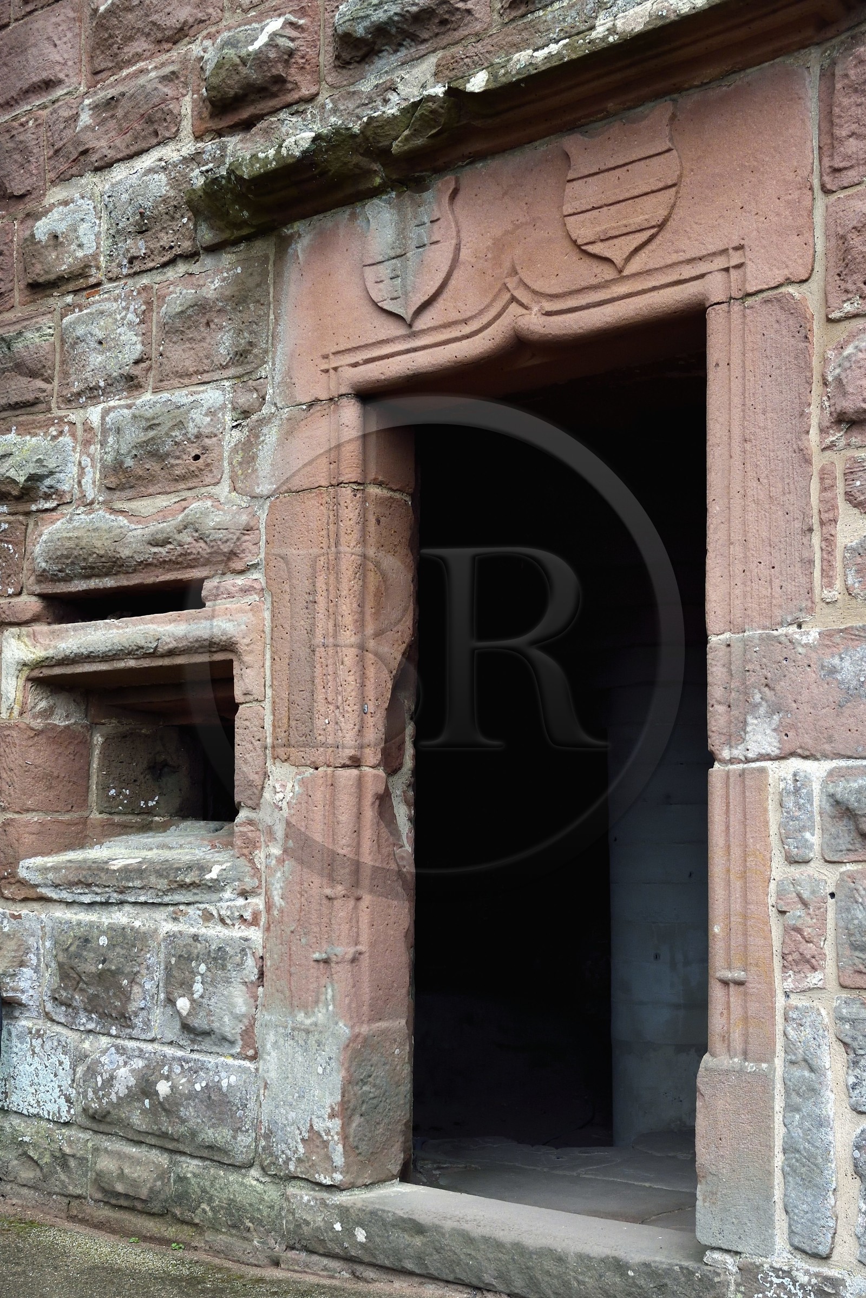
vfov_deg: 48.5
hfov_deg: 33.4
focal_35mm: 40
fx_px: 1443
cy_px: 649
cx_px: 433
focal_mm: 40
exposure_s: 1/400
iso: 1600
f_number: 6.3
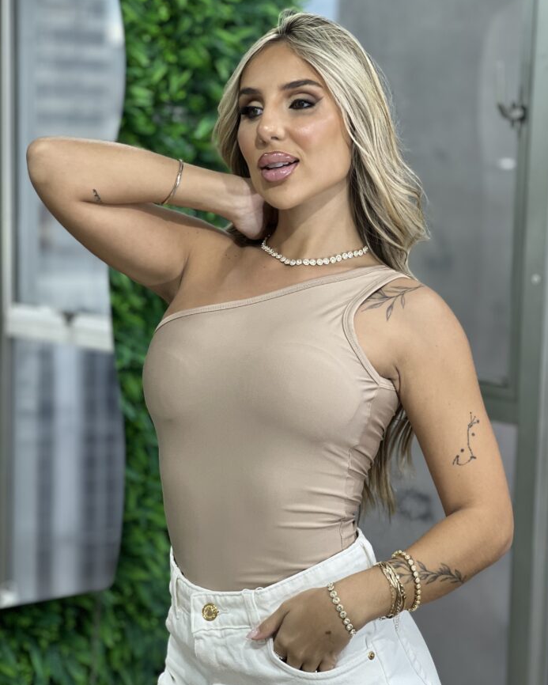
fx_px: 1642
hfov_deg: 18.9
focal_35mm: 81
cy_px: 348
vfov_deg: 23.6
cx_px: 276
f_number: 2.8
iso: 160
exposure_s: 1/40
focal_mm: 9
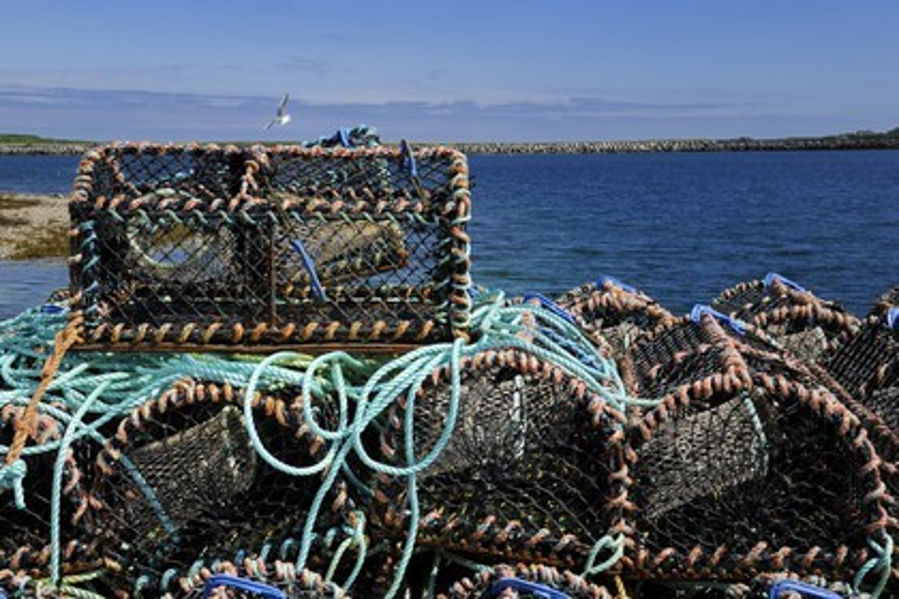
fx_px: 1124
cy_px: 300
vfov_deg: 29.9
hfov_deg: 43.6
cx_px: 450
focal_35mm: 45
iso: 200
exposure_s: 1/250
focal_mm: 45
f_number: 13
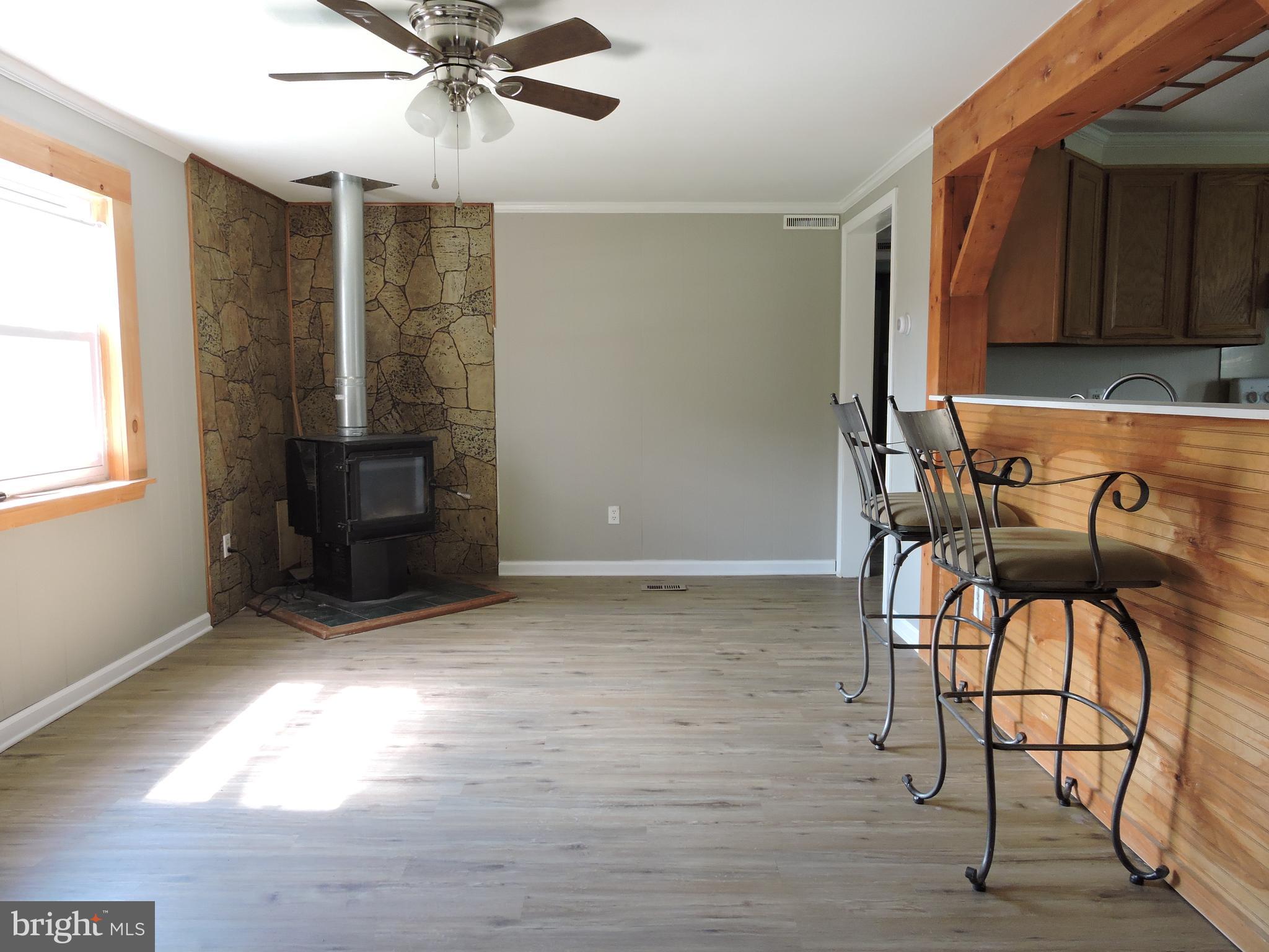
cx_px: 634
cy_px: 476
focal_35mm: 24
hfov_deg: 71.6
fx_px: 880
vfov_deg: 56.8
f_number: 3.3
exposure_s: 1/30
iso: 200
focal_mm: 4.3
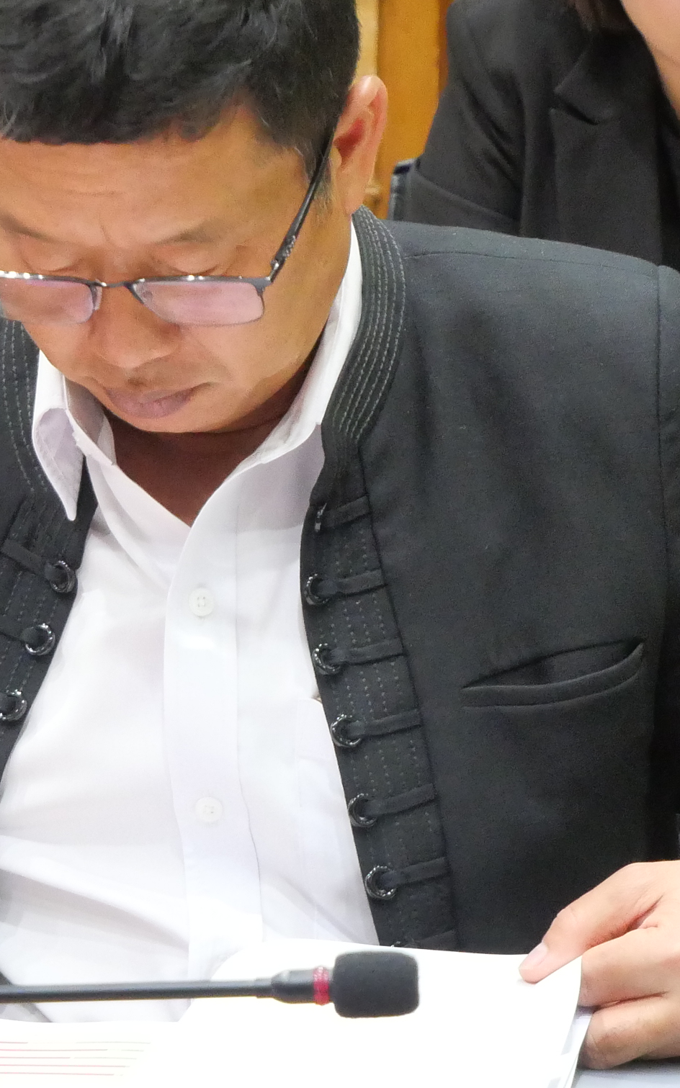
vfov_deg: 8.8
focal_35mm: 238
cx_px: 176
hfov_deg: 5.5
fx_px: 7059
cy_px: 567
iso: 3200
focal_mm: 46
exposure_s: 1/30
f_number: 5.6
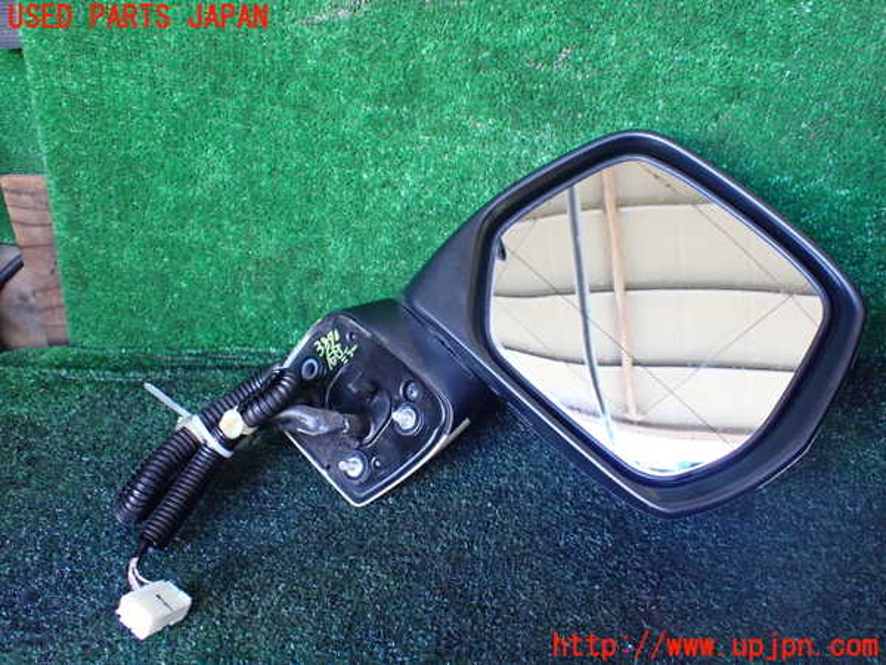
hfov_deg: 60.0
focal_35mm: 30
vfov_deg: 46.8
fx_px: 768
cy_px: 332
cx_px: 443
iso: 640
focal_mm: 5.4
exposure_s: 1/125
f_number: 2.3
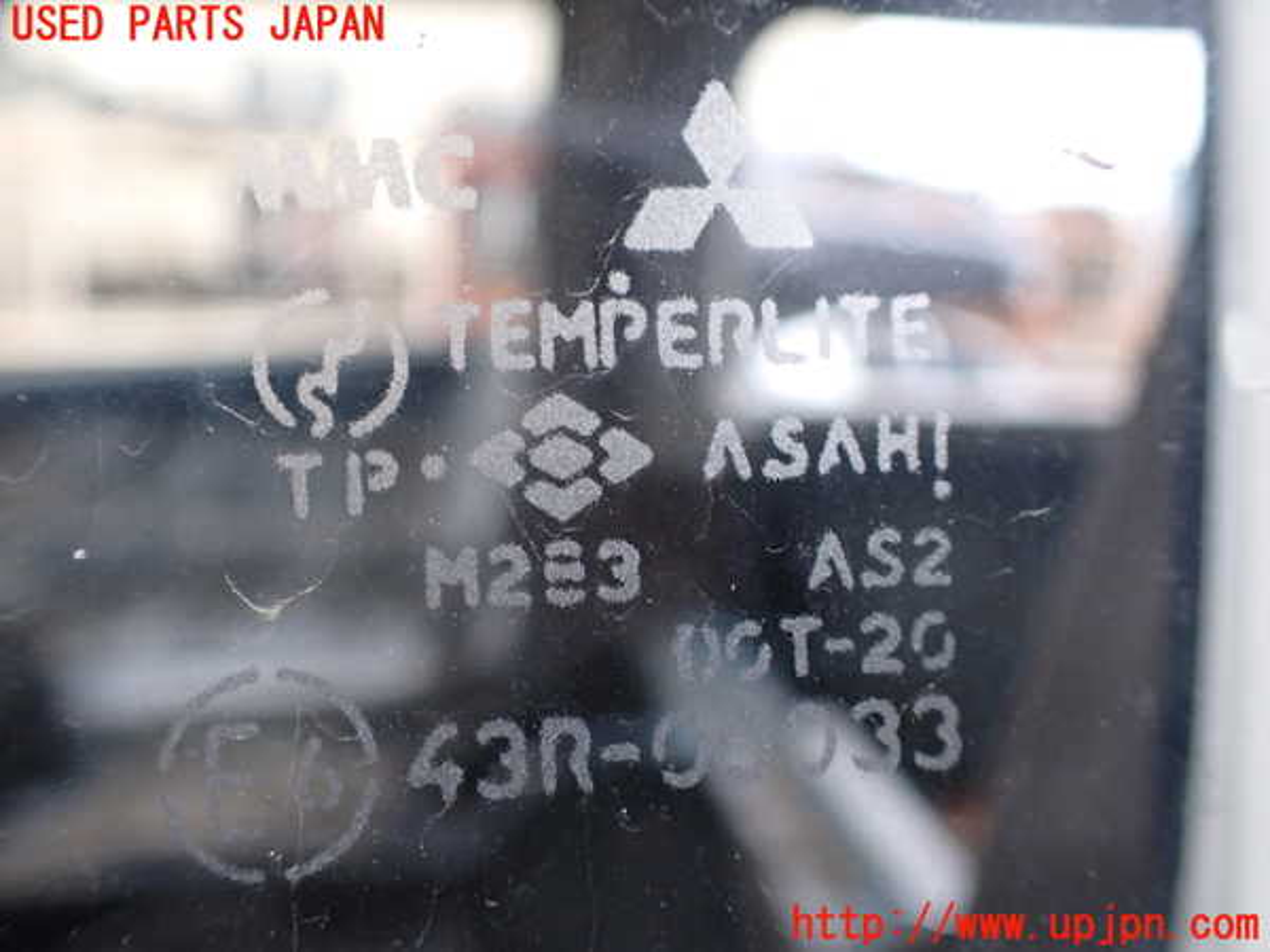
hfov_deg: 60.0
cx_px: 635
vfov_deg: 46.8
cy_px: 476
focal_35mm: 30
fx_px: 1101
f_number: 2.3
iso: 250
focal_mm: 5.4
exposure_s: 1/125
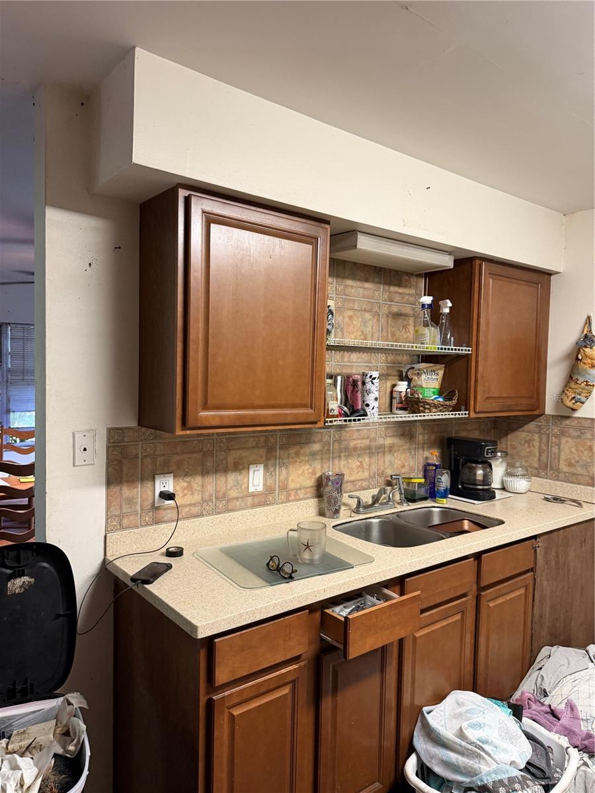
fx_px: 550
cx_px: 298
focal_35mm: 24
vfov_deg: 71.6
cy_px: 396
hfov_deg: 56.8
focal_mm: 6.76
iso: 320
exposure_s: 1/60
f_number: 1.78
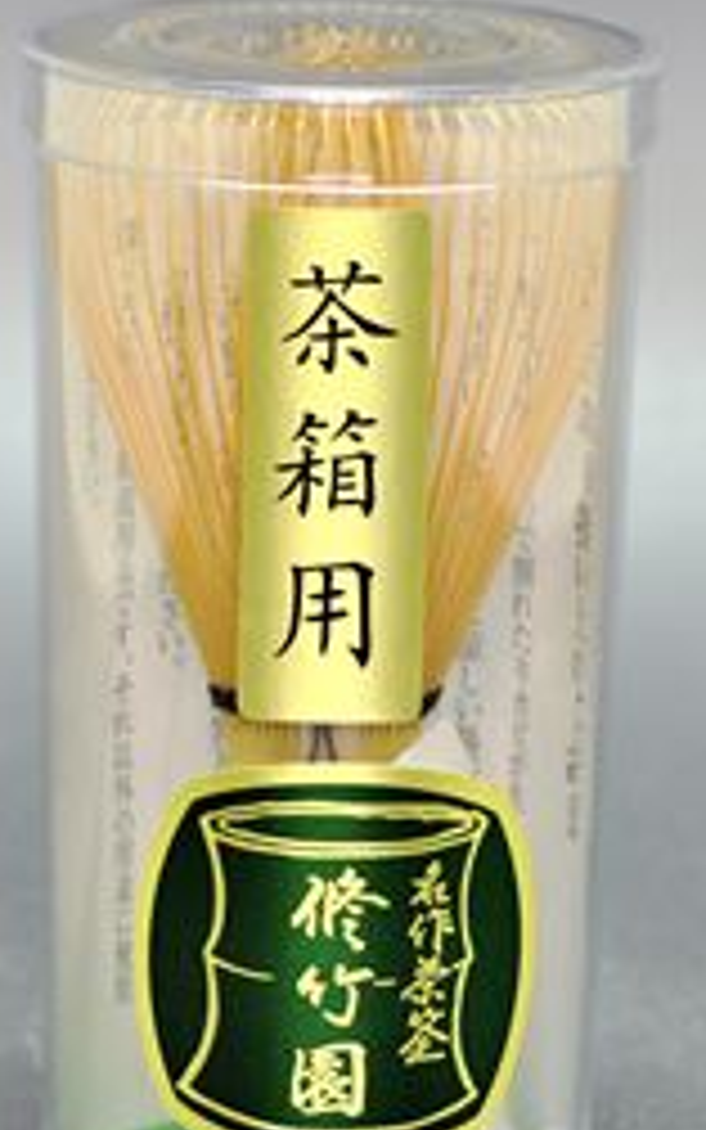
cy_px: 628
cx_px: 405
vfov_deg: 5.8
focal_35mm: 365
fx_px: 11230
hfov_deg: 3.6
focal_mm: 100
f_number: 9
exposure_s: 1/100
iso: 400
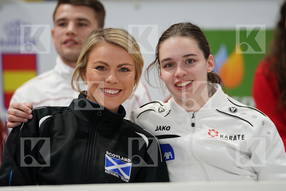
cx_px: 143
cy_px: 96
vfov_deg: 5.5
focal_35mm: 250
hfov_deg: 8.2
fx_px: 1986
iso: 640
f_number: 2.8
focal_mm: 167
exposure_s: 1/250
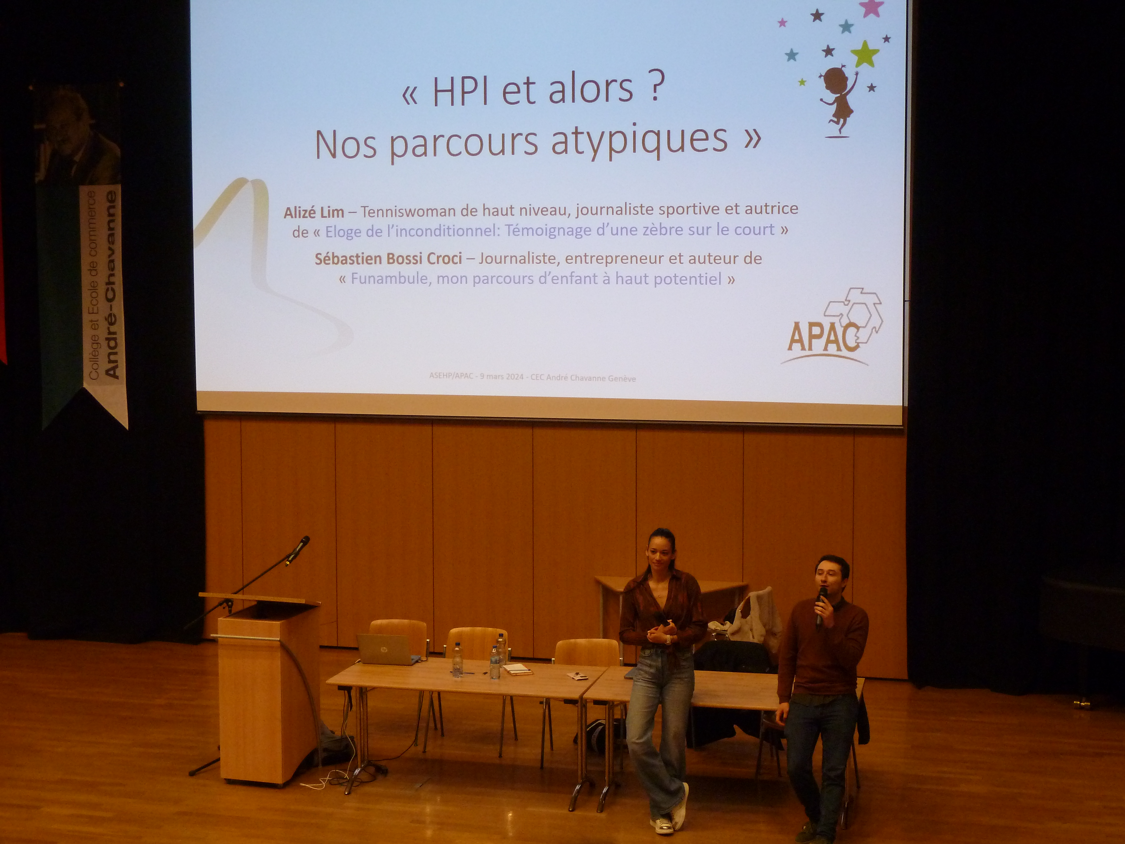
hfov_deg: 36.8
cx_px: 562
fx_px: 1690
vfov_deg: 28.0
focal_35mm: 52
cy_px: 422
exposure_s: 1/15
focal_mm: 8.5
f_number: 3.8
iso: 400
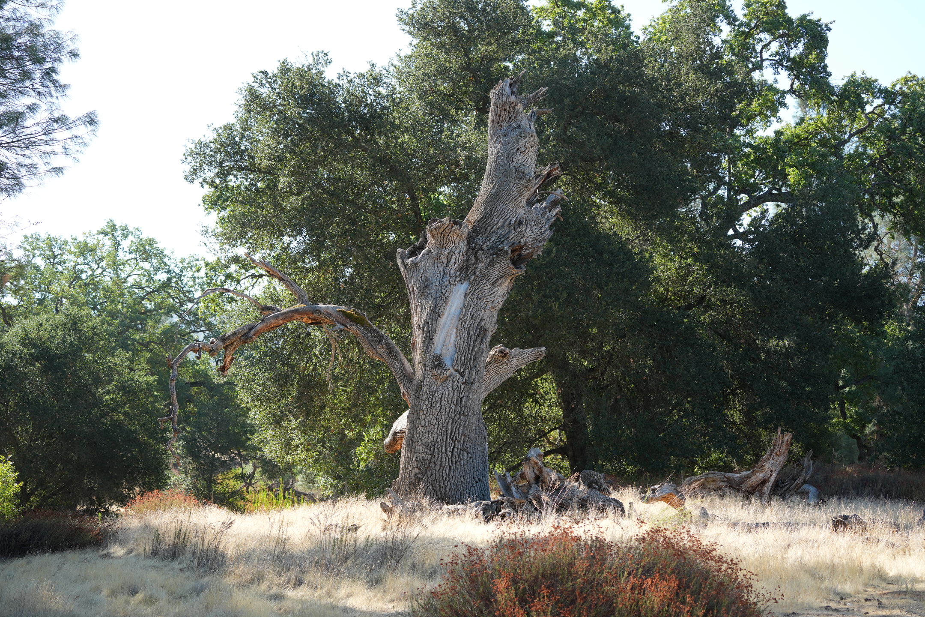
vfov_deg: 27.0
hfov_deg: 39.6
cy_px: 308
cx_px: 462
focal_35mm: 50
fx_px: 1285
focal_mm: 50
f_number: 4.5
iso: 320
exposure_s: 1/400
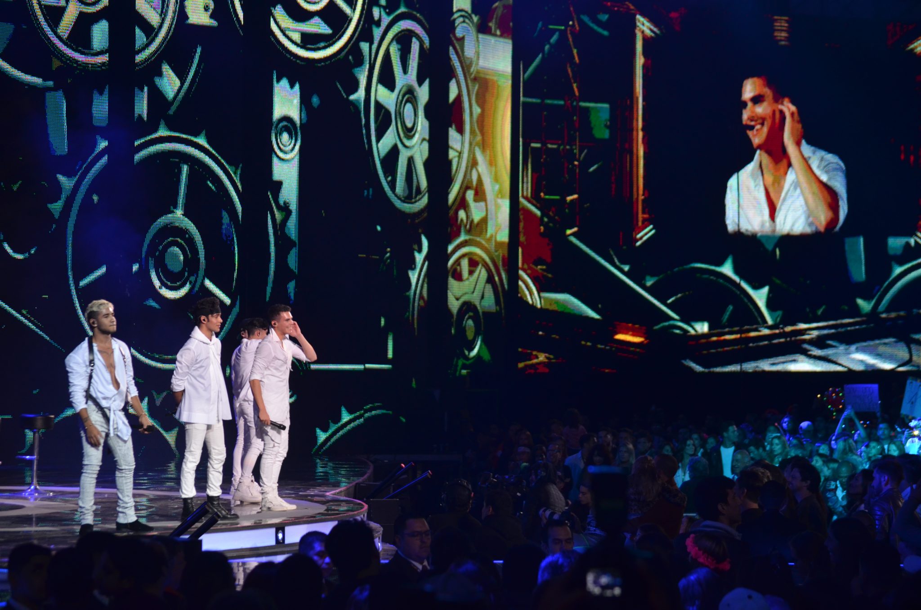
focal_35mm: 123
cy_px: 305
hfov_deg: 16.7
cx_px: 460
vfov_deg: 11.1
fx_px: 3140
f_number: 4.2
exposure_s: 1/125
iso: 800
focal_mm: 82
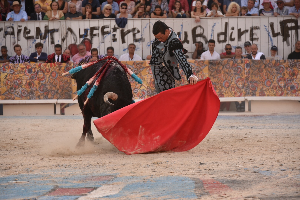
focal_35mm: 160
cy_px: 100
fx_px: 1333
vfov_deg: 8.6
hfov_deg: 12.8
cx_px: 150
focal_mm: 160
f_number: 5.6
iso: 640
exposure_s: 1/800
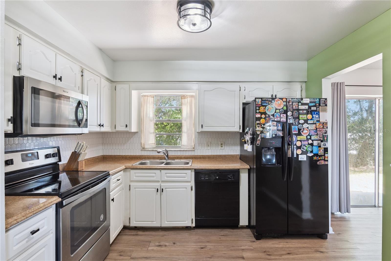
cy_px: 130
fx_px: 185
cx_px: 196
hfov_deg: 93.3
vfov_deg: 70.4
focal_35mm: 17
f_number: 10
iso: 800
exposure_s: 1/20
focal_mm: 17
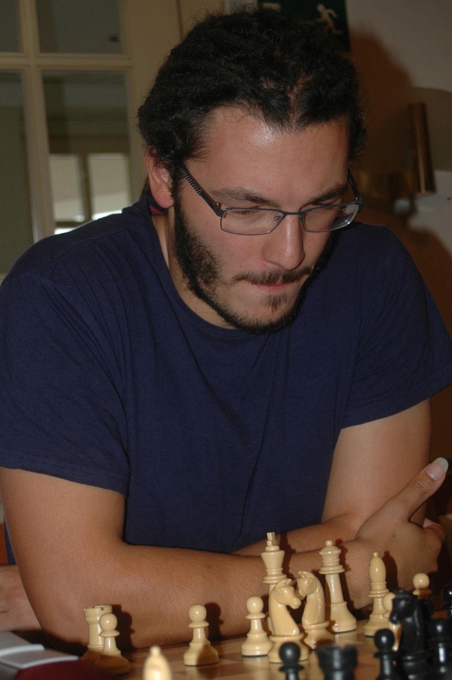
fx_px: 1377
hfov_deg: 18.6
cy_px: 379
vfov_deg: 27.7
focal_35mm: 73
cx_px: 208
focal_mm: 42
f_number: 5.3
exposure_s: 1/60
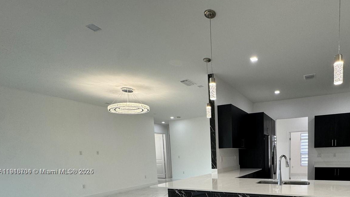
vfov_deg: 48.7
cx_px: 238
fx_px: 195
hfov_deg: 80.6
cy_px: 172
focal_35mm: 21
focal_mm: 2.22
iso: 125
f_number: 2.2
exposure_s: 1/120
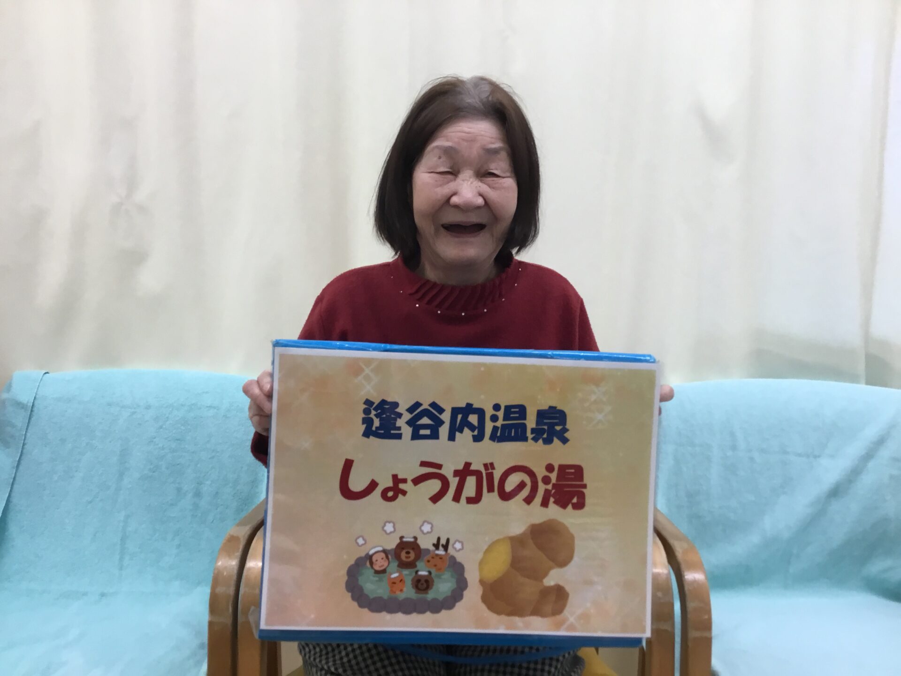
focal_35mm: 31
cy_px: 338
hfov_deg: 58.4
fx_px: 807
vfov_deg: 45.4
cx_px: 450
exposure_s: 1/30
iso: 50
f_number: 2.4
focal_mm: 3.3
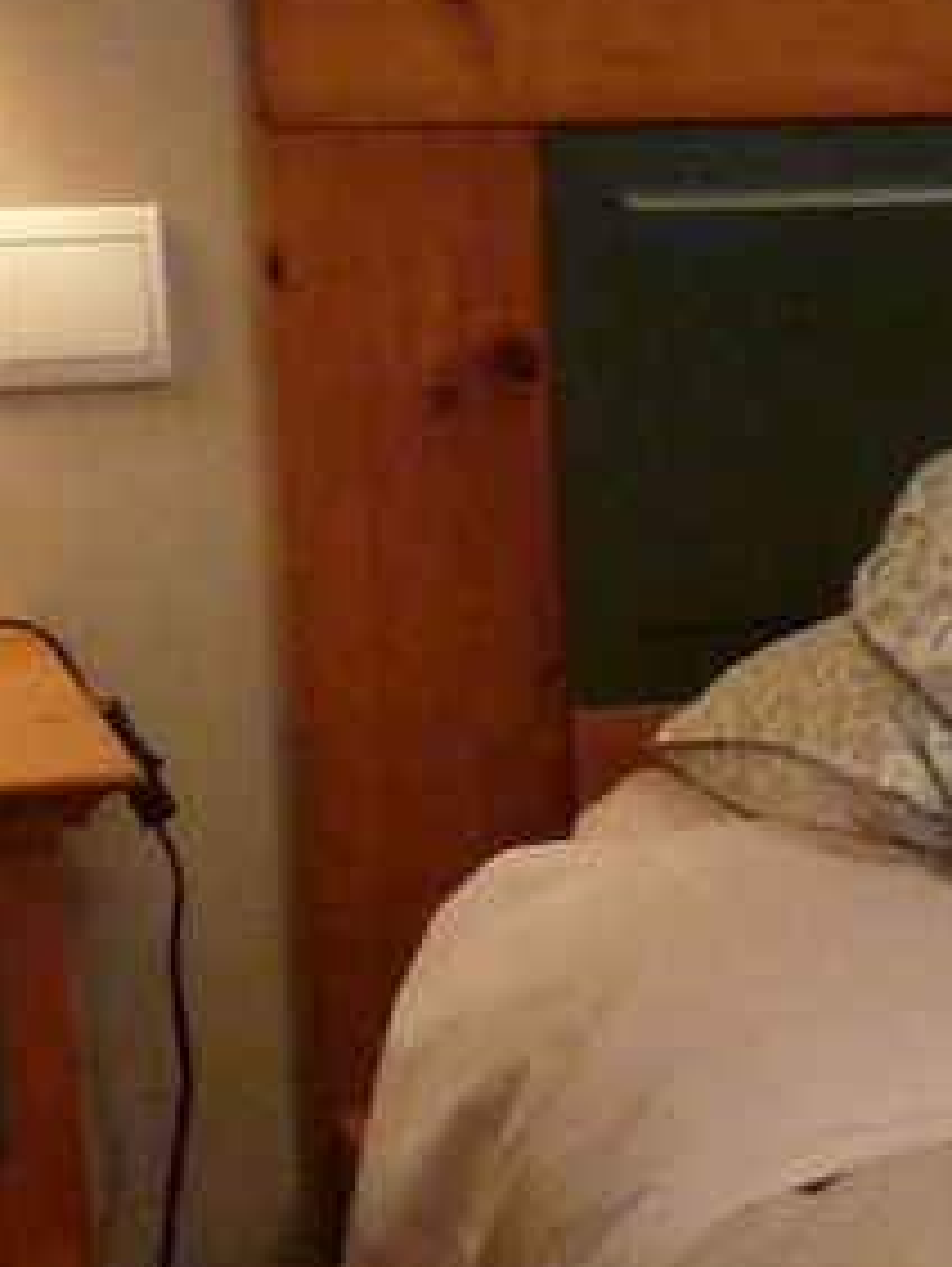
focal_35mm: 153
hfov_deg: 8.7
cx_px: 2434
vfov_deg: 12.9
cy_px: 939
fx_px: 5602
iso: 400
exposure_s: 1/20
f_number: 2.8
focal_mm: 4.8
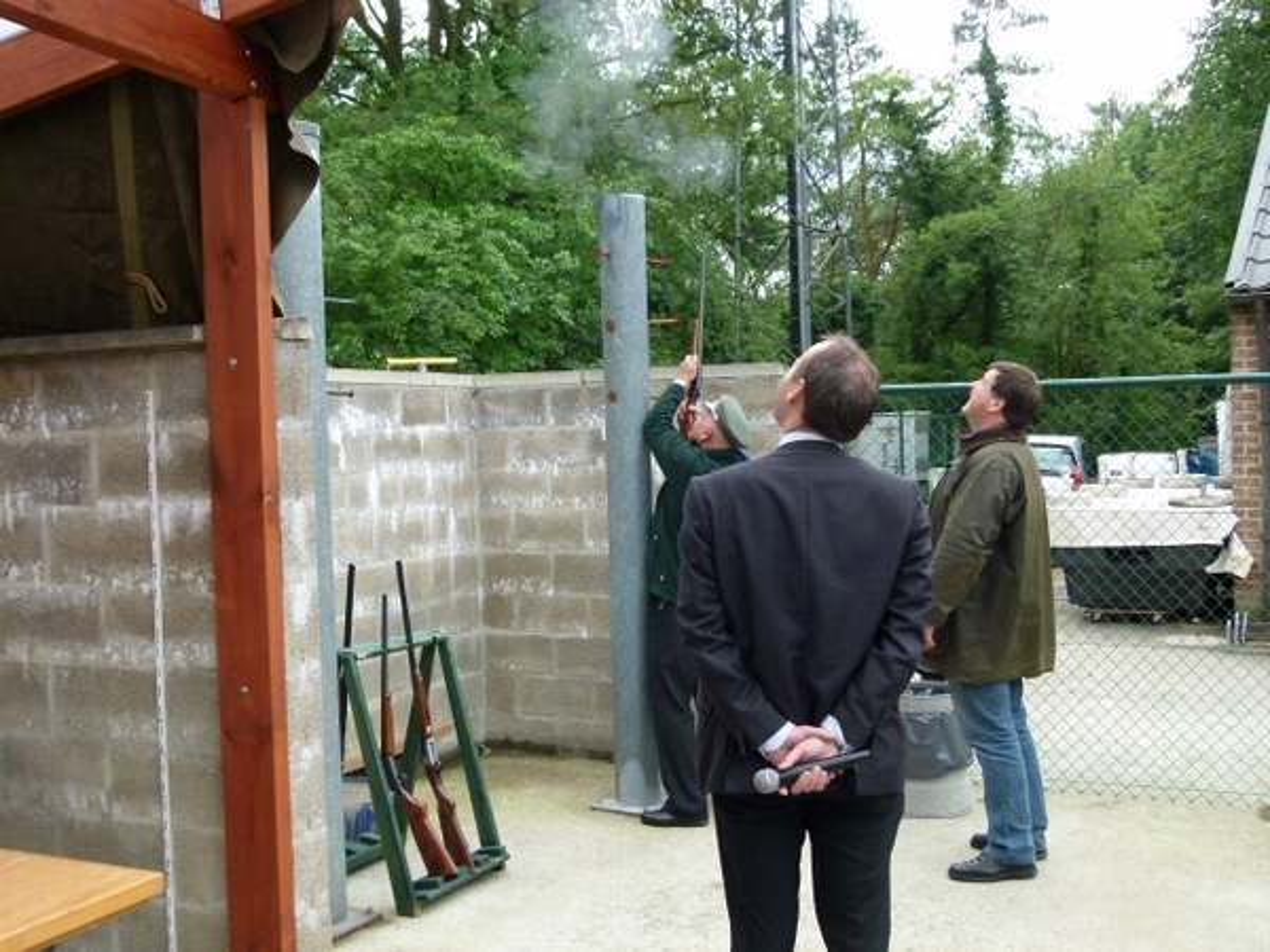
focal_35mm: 39
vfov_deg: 36.8
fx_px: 1431
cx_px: 635
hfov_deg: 47.9
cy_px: 476
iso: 200
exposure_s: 1/250
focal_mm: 7
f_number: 3.1
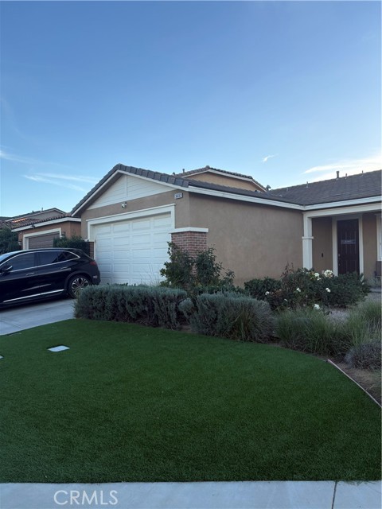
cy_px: 254
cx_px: 191
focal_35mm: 26
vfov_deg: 67.3
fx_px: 383
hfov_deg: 53.1
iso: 50
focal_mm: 5.96
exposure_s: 1/987
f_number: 1.6
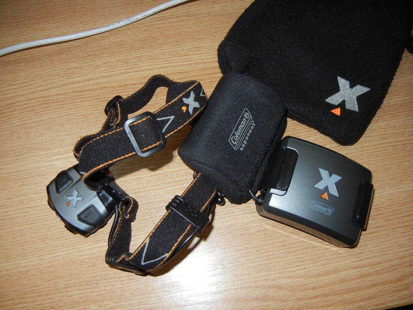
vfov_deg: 46.8
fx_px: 358
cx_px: 206
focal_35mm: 30
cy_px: 155
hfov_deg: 60.0
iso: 200
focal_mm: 5.4
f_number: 3.5
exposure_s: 1/30
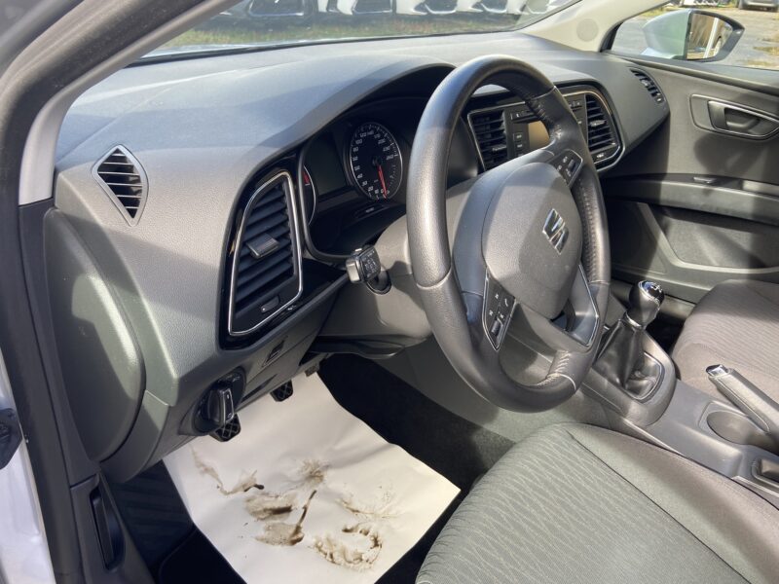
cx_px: 390
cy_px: 292
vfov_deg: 53.1
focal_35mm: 26
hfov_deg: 67.3
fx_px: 585
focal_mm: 4.25
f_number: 1.8
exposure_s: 1/121
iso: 32
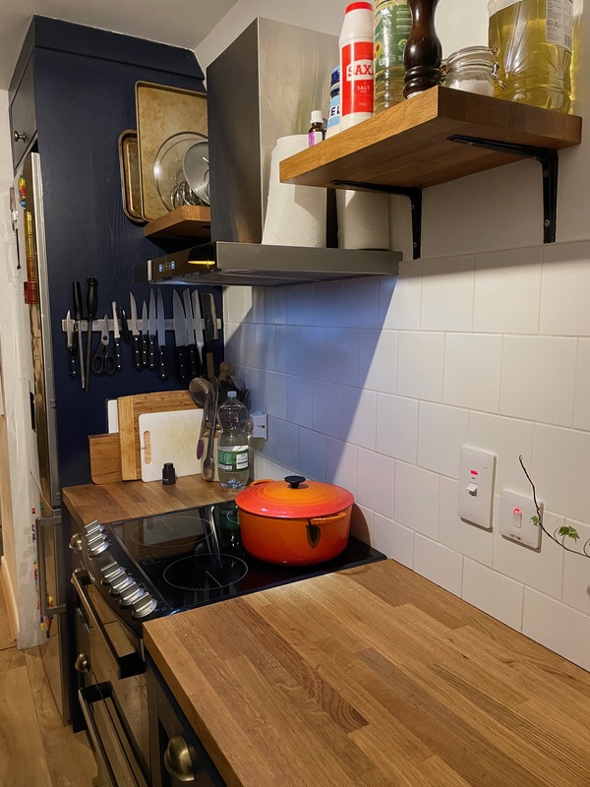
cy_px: 394
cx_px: 295
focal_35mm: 26
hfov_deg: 53.1
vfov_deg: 67.3
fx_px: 591
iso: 400
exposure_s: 1/33
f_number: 1.6
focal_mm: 4.2
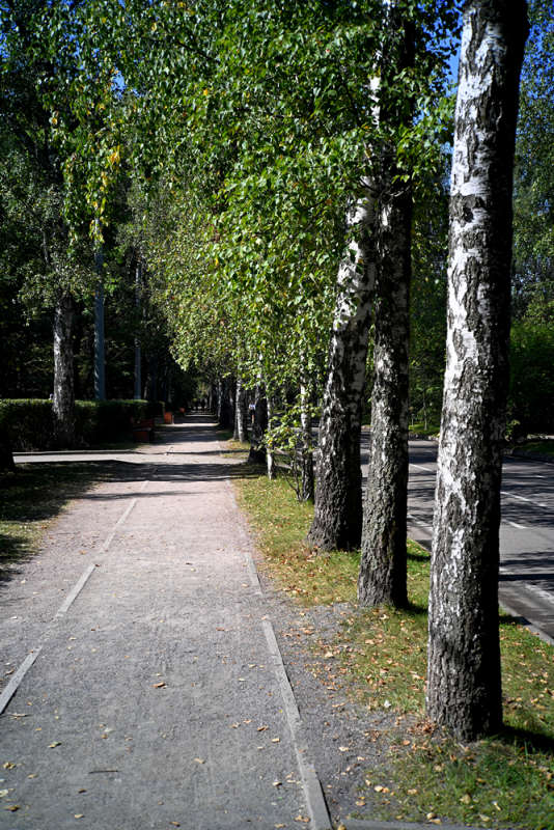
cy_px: 415
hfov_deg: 37.9
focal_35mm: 35
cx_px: 277
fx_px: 807
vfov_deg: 54.4
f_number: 2.8
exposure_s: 1/250
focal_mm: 35
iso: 200
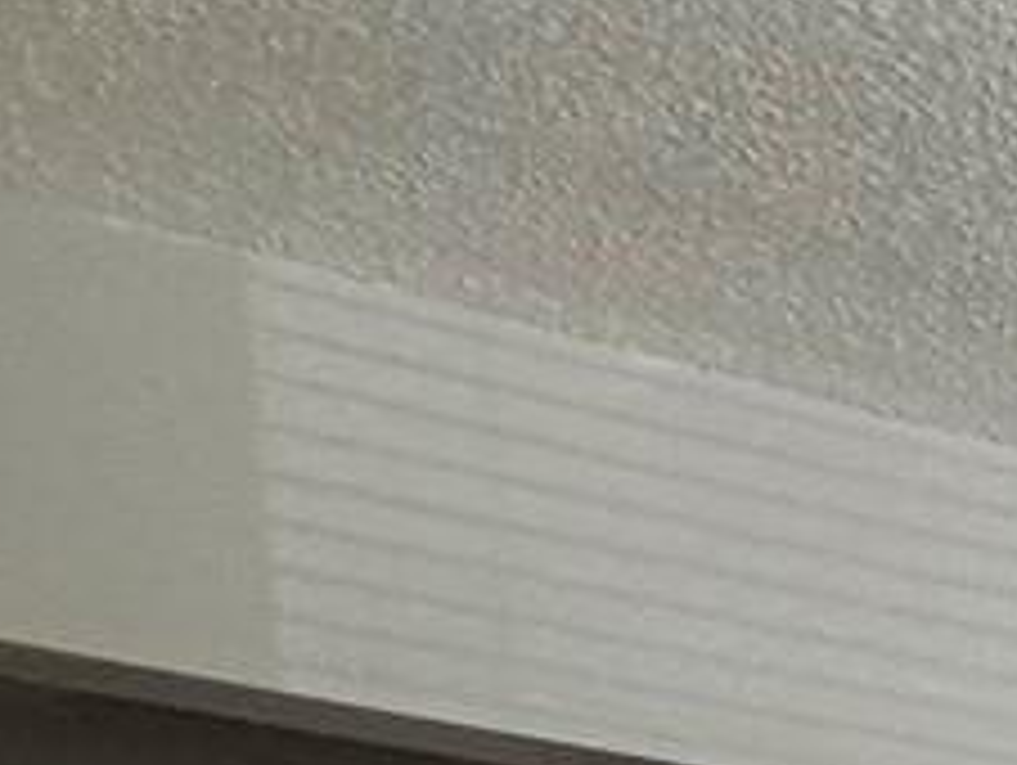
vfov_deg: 11.4
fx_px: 2912
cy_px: 2025
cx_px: 3092
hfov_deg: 11.2
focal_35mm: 99
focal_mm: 2.22
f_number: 2.2
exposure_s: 1/117
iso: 40
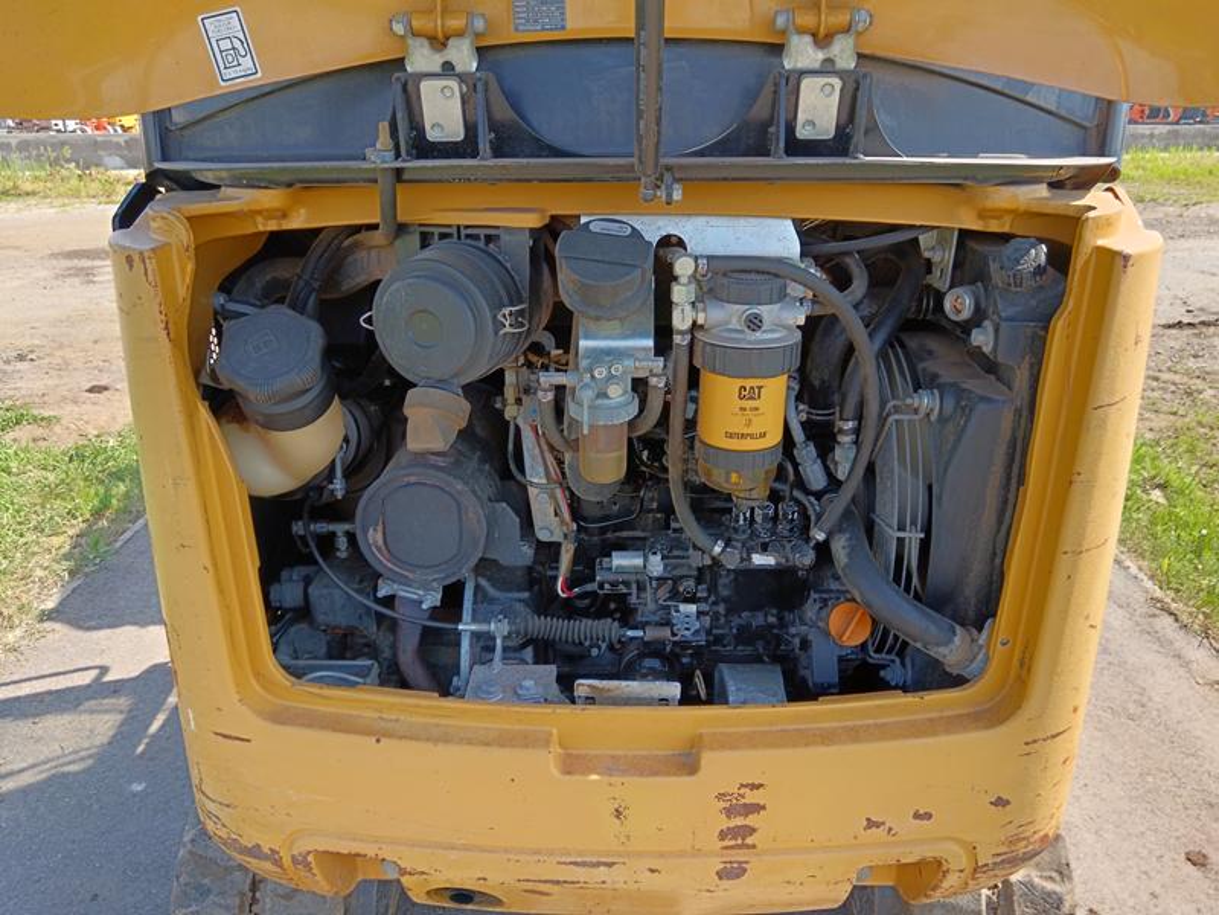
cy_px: 458
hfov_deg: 65.3
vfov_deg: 51.4
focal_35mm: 27
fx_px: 951
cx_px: 610
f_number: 1.9
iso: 100
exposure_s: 1/166
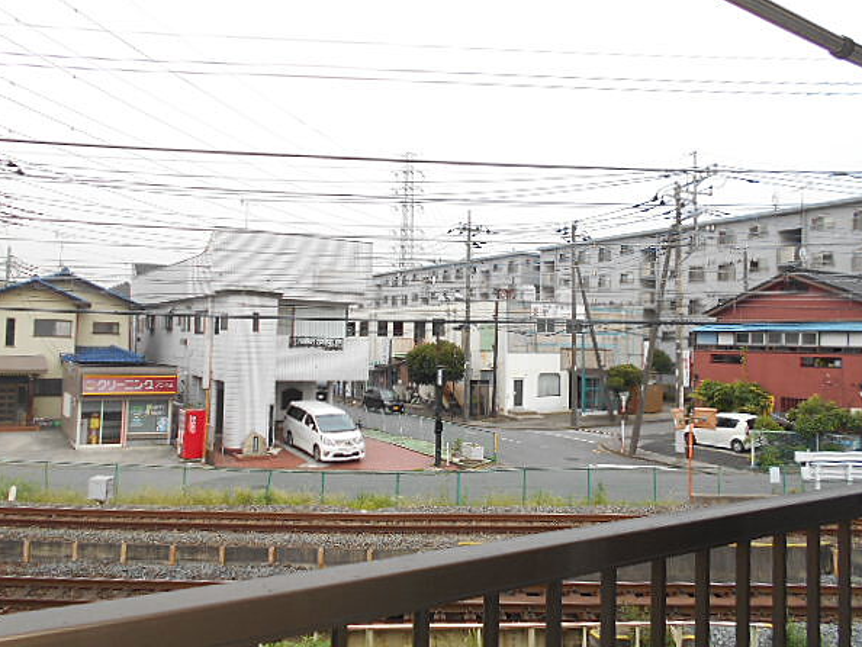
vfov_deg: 49.8
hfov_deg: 63.4
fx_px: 698
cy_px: 310
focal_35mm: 28
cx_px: 459
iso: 80
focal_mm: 4.6
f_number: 3.2
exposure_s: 1/160
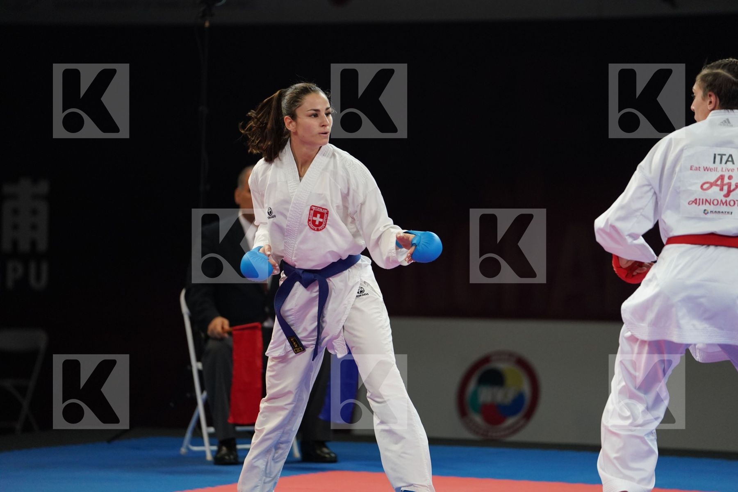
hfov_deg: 10.3
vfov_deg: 6.9
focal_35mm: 200
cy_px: 246
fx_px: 4100
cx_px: 369
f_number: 2.8
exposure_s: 1/1000
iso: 2000
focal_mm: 200
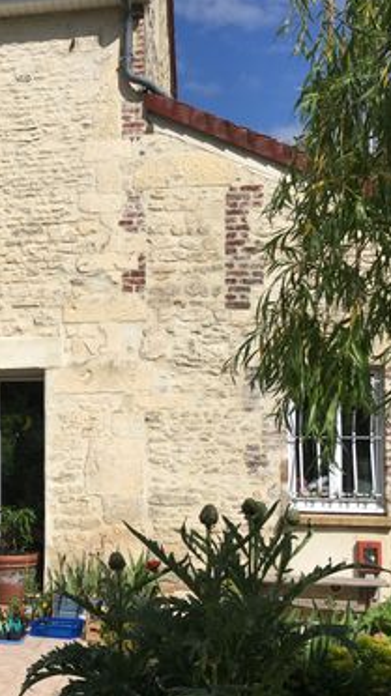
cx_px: 17
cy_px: 387
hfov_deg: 22.7
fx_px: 941
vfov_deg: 40.5
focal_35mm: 51
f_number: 2.2
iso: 25
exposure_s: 1/3663
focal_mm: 4.15
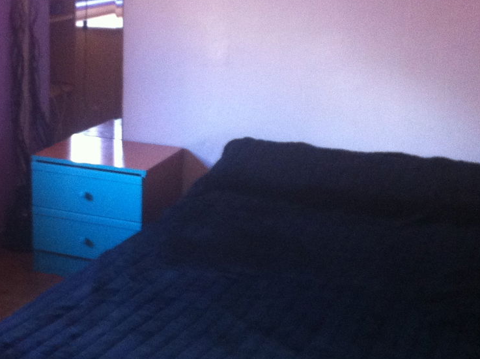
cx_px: 113
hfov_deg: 25.4
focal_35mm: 76
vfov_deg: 19.3
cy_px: 120
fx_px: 1052
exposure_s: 1/15
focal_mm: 3.85
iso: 320
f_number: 2.8
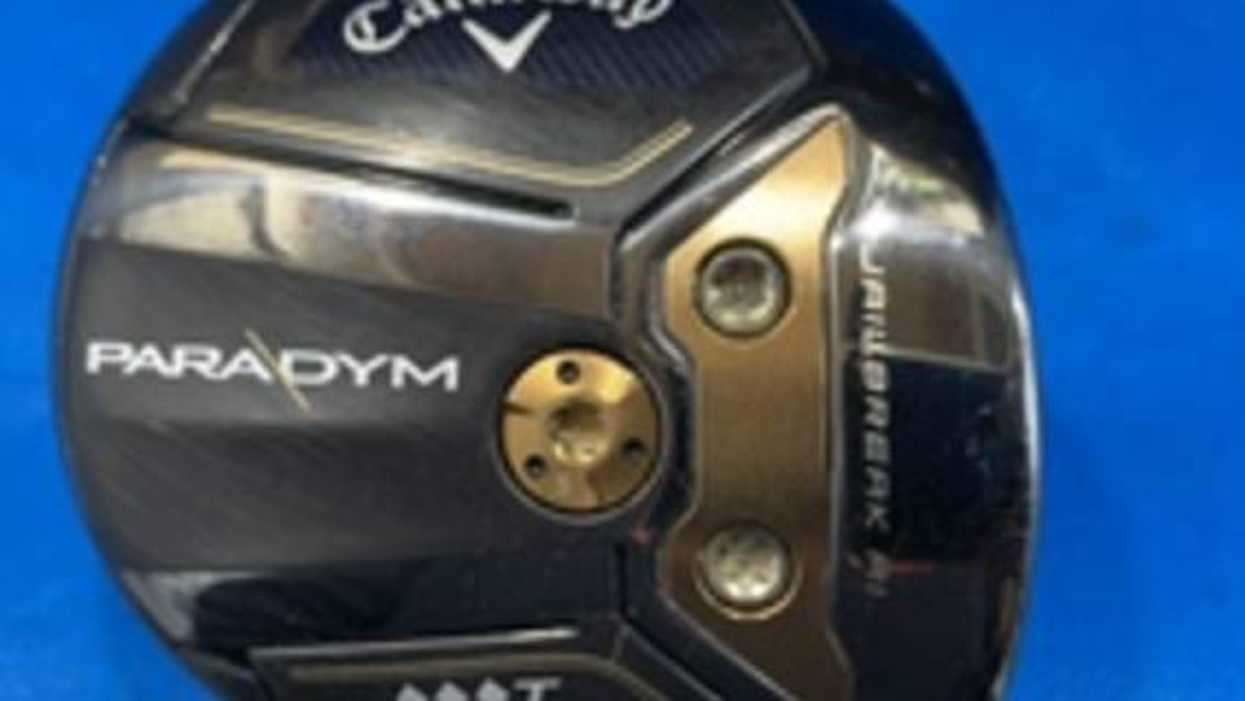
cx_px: 562
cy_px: 385
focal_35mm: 32
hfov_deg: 60.9
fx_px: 1056
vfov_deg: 36.6
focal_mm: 4.25
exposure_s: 1/60
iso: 250
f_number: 1.8
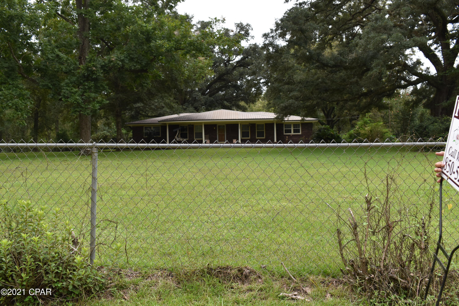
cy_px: 153
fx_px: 440
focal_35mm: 34
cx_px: 230
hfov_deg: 55.1
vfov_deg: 38.4
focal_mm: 23
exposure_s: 1/200
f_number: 7.1
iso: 400
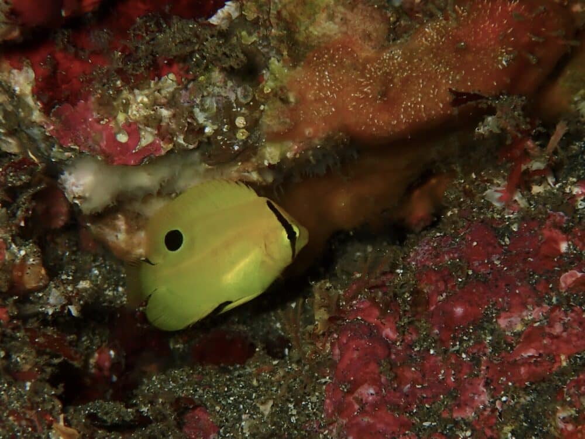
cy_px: 220
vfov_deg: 14.8
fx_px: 1690
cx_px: 292
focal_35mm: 100
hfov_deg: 19.6
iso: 200
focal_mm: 18
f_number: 6.3
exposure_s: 1/200
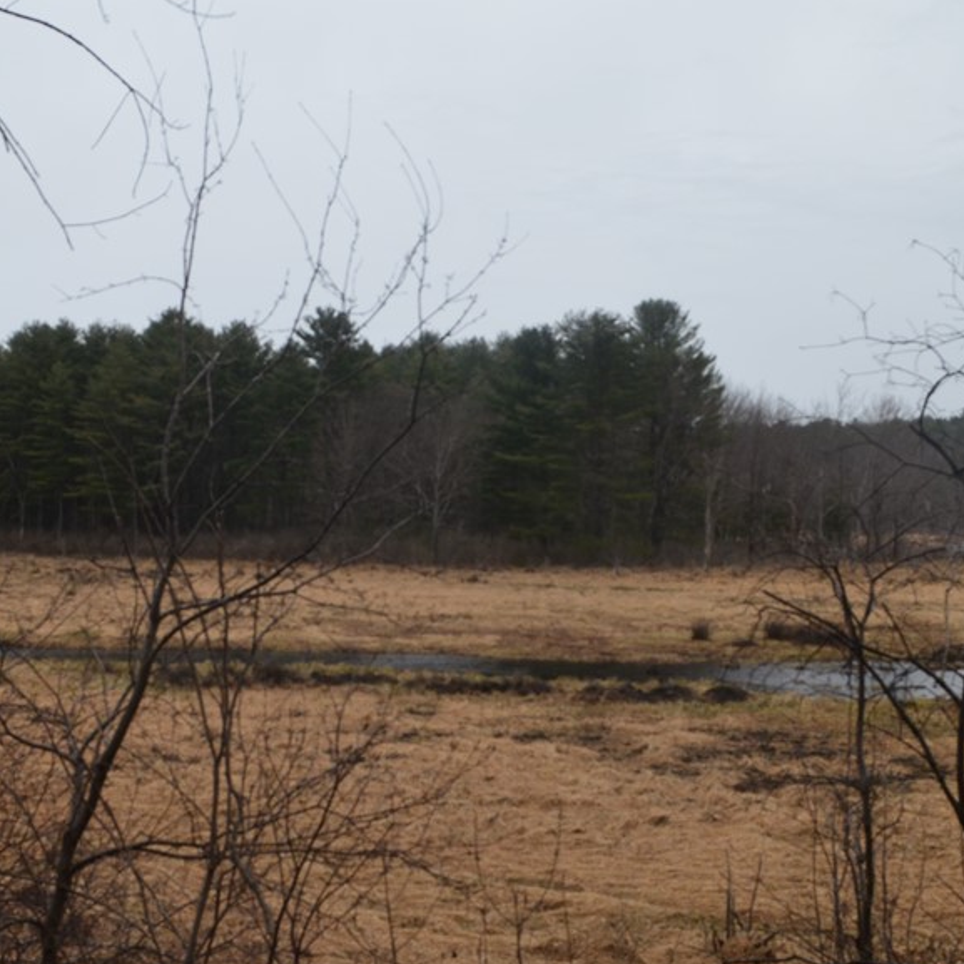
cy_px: 517
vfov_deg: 35.3
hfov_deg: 35.2
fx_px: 1512
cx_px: 358
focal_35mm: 48
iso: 400
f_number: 9
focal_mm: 20
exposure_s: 1/125
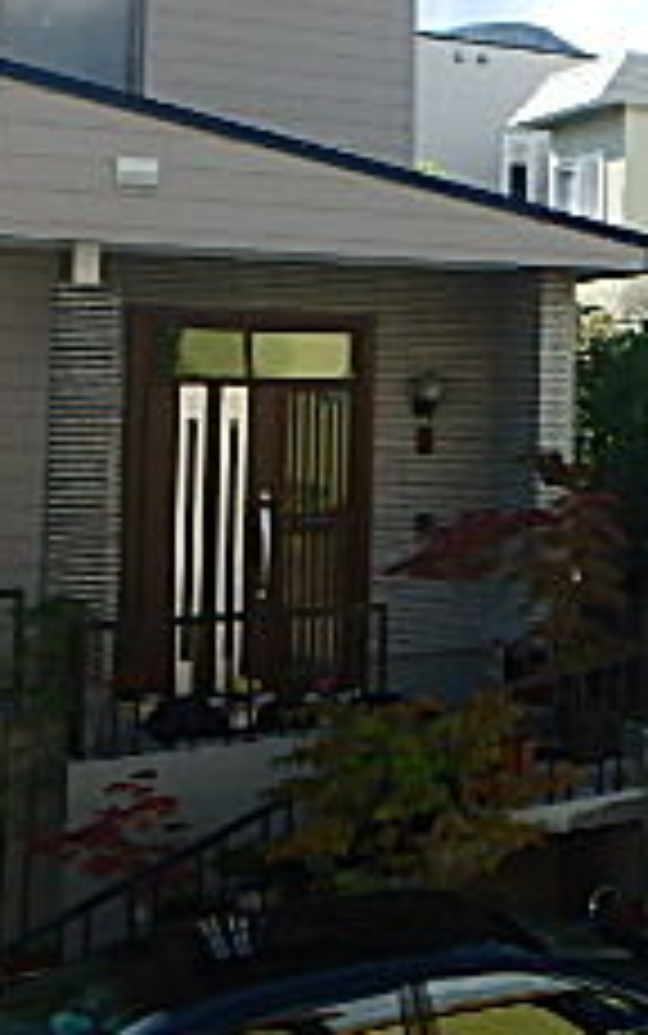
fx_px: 1750
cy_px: 387
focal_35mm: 62
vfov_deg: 32.8
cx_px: 1346
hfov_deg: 15.8
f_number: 3.5
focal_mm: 3.7
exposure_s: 1/640
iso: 125
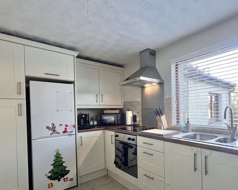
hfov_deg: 81.2
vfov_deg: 70.3
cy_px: 111
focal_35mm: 19
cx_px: 153
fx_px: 134
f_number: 1.8
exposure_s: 1/99
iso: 200
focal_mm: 1.57
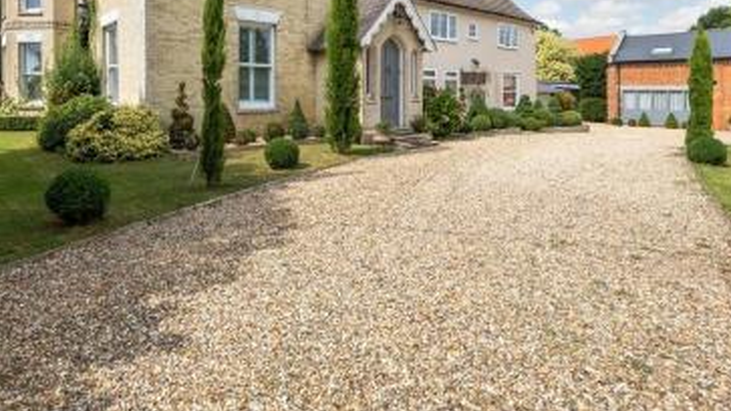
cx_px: 316
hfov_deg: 80.8
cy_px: 94
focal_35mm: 22
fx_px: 426
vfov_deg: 49.0
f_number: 9
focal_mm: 10.6
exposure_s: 1/250
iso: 160
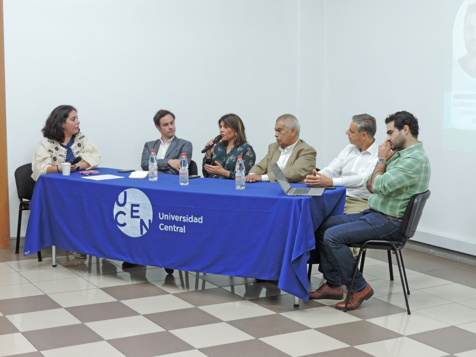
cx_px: 238
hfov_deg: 32.2
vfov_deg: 24.4
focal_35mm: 60
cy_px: 178
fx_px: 825
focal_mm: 10.7
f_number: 3.7
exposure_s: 1/15
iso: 400
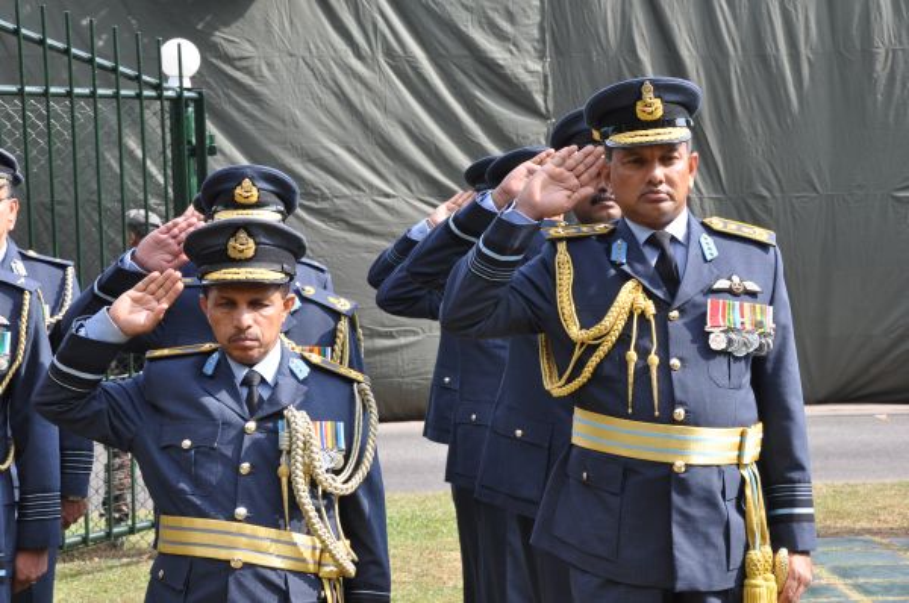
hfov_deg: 21.9
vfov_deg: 14.7
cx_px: 454
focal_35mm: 93
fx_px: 2344
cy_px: 302
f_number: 11
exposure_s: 1/125
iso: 250
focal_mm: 62
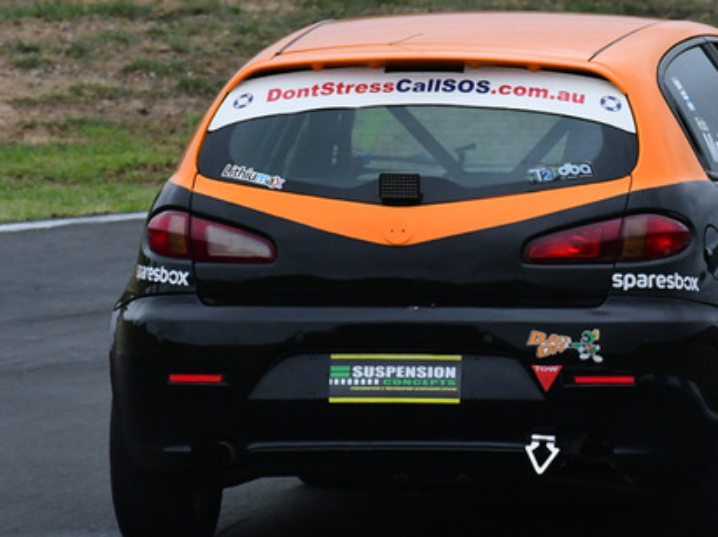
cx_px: 634
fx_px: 29208
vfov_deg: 1.1
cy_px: 142
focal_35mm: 1409
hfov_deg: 1.4
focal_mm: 500
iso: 2000
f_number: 10
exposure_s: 1/640
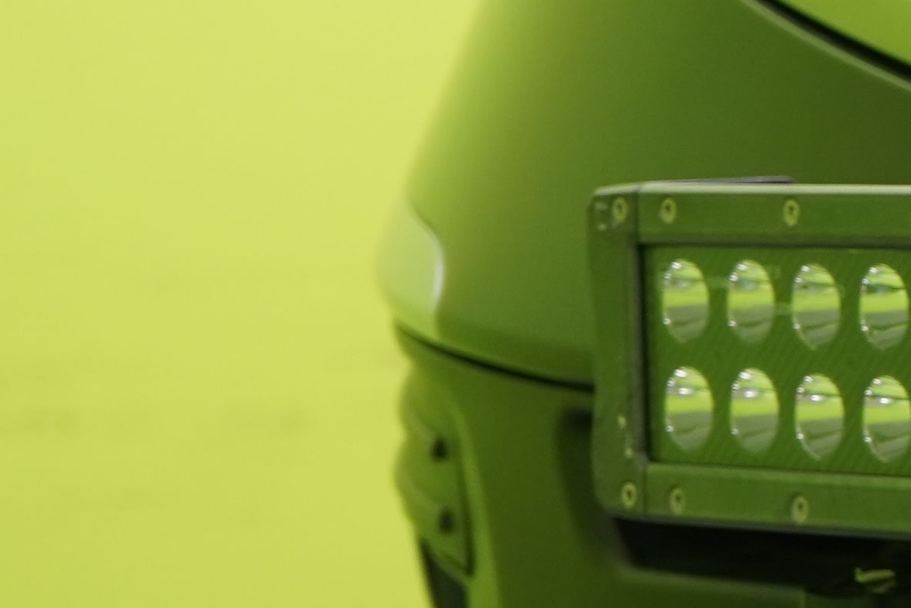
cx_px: 1702
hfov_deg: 7.5
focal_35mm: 265
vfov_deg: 5.2
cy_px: 405
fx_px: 6706
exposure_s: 1/25
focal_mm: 52
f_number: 5.6
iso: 640
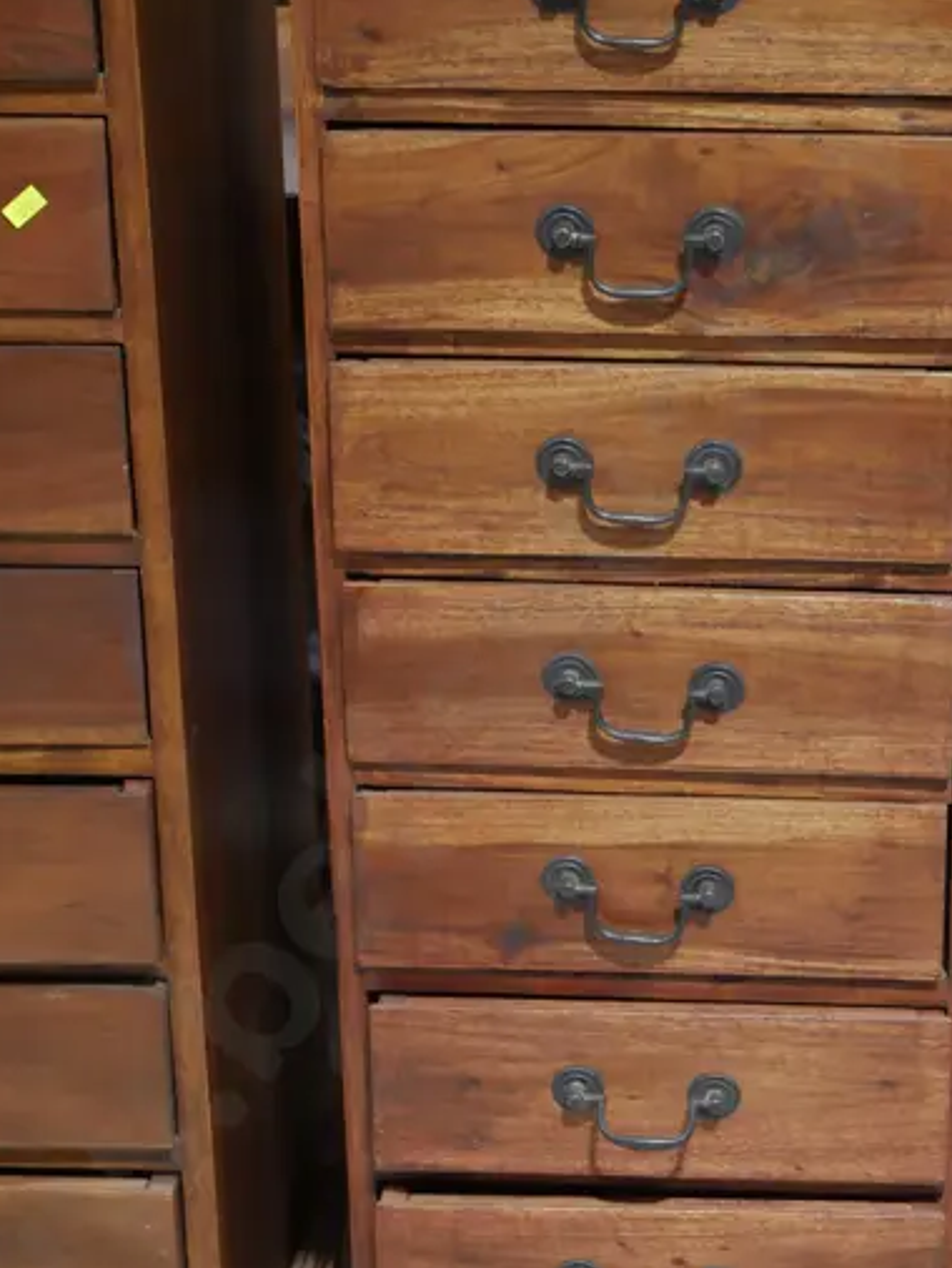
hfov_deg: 18.2
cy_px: 499
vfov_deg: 24.1
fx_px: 2968
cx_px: 635
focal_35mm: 81
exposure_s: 1/60
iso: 1250
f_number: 4.5
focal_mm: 20
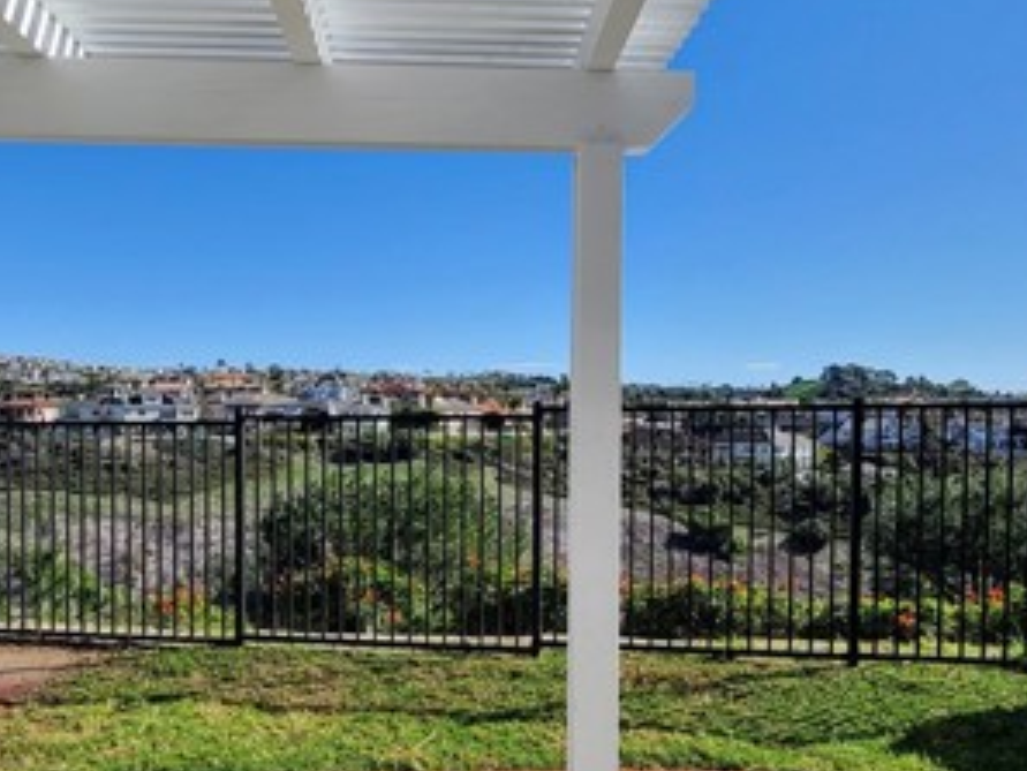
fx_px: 831
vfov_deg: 49.5
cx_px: 470
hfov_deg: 63.3
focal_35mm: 28
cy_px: 456
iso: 50
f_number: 2.2
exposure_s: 1/1869
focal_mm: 2.2
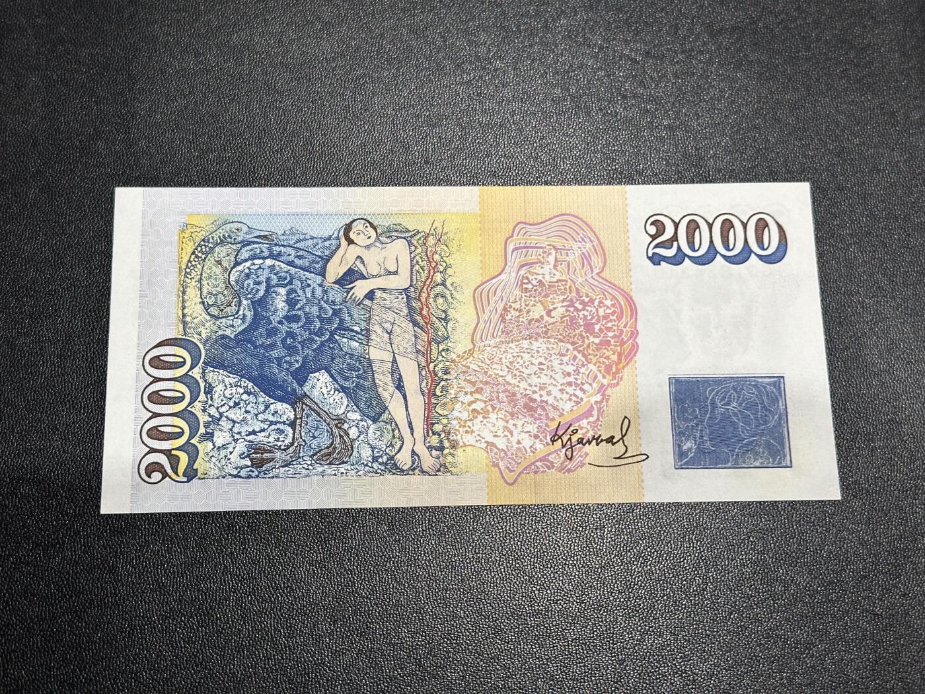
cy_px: 347
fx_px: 1283
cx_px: 462
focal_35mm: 48
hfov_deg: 39.7
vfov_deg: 30.3
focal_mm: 6.86
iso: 80
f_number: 1.78
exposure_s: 1/50
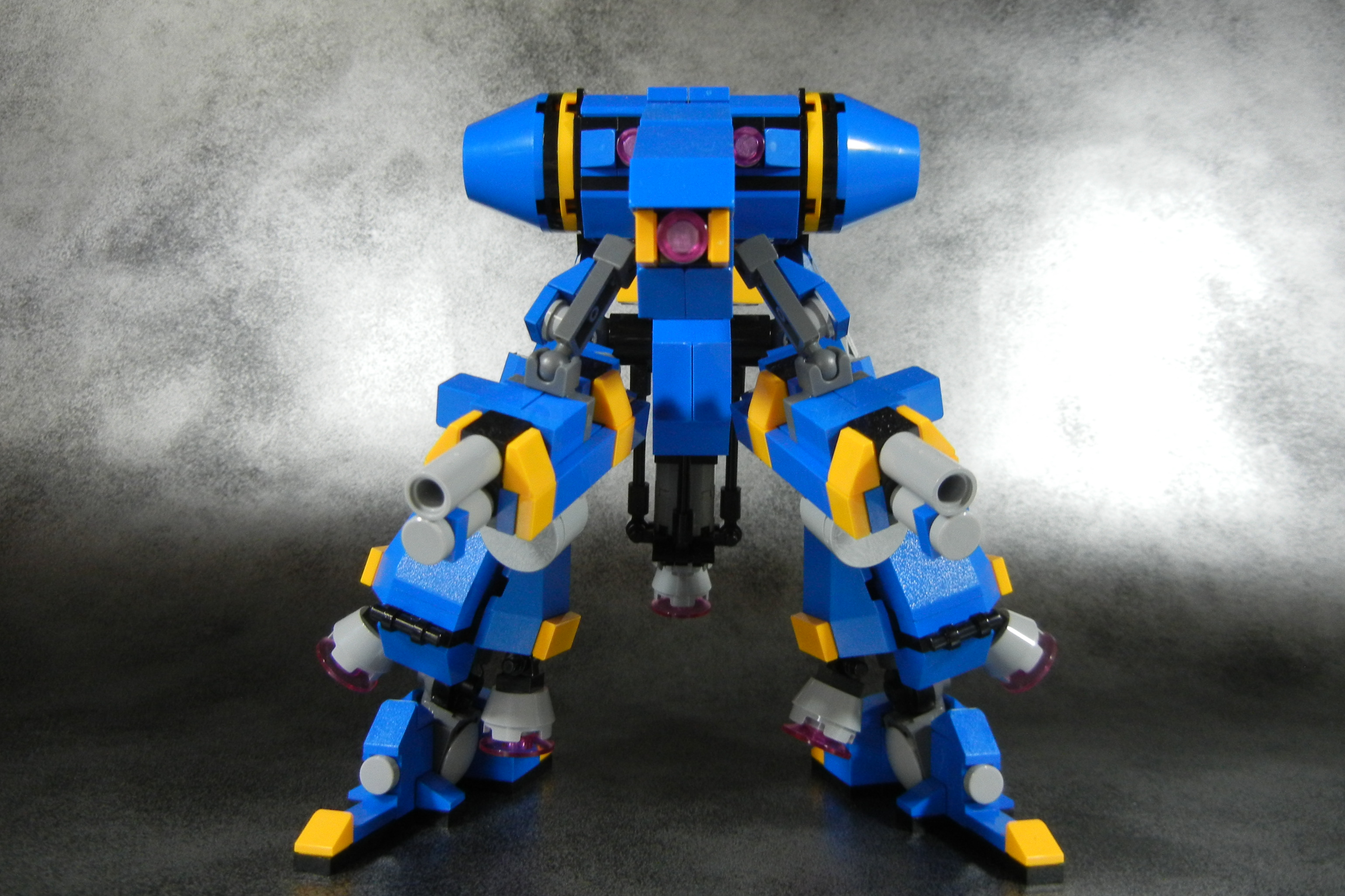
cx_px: 684
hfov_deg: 57.2
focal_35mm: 33
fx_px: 1233
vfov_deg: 39.9
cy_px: 421
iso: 400
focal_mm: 5.4
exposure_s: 1/53.8
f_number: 3.5
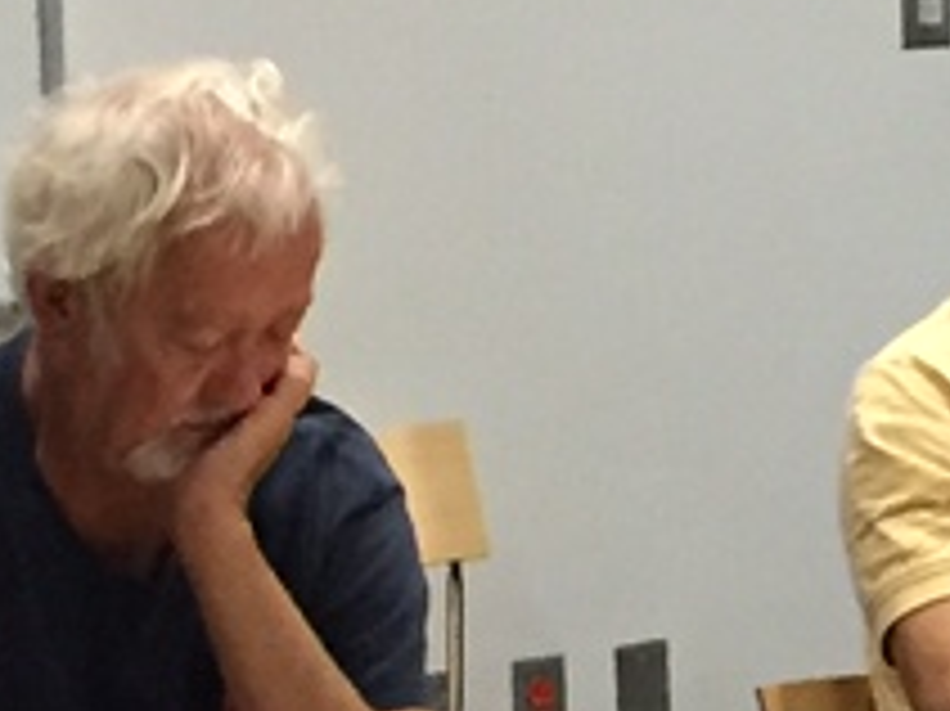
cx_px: 1094
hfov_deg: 8.8
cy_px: 900
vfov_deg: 6.6
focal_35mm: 224
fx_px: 6144
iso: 200
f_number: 2.2
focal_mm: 4.15
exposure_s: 1/30
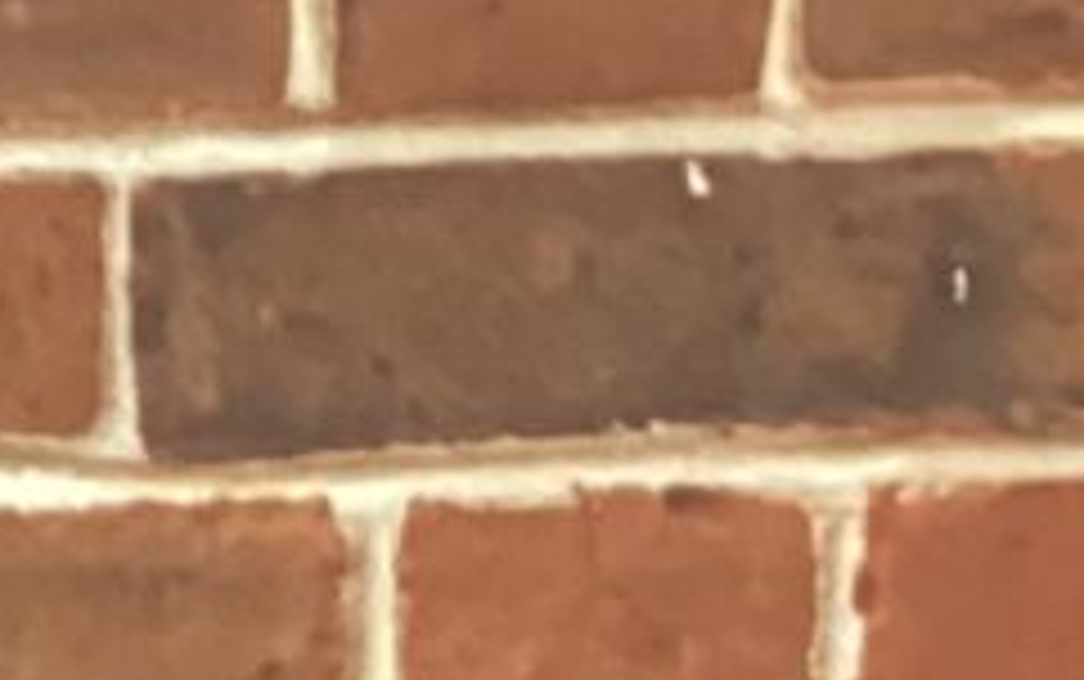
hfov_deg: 7.9
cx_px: -427
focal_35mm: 262
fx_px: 7746
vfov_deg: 4.9
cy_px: 1752
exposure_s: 1/40
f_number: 2.4
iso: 400
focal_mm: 3.3
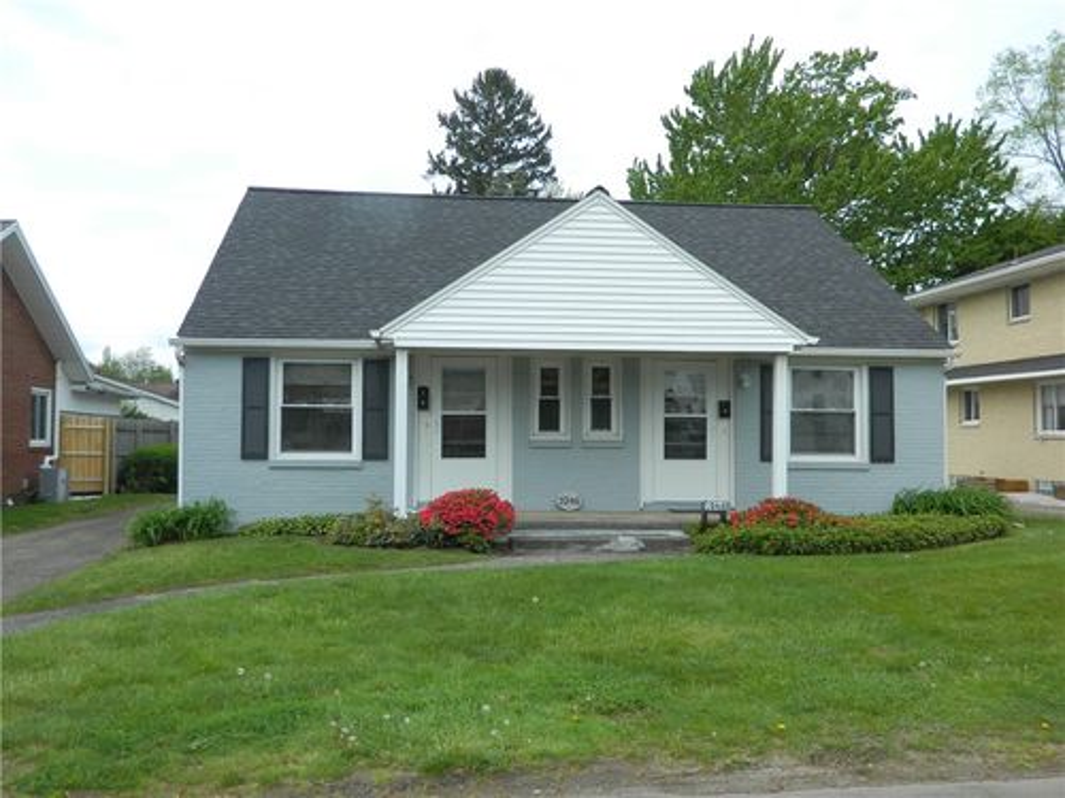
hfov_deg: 52.6
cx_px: 532
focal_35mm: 35
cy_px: 399
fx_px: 1077
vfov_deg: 40.7
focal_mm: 6.2
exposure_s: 1/640
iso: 80
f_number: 3.3
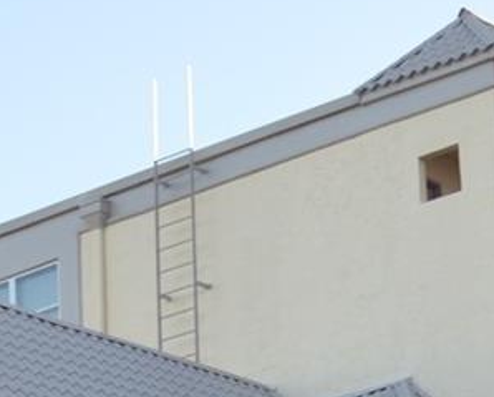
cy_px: 645
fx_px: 2429
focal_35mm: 166
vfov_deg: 9.0
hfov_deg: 11.6
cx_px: 235
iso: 100
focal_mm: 22
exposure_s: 1/160
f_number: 4
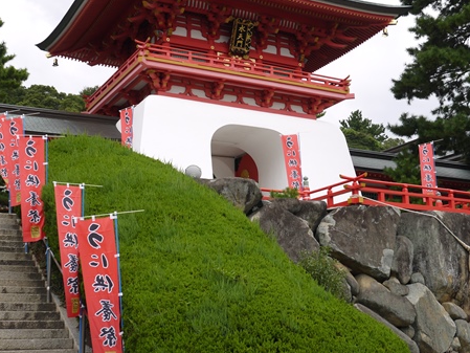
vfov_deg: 25.7
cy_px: 183
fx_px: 774
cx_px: 237
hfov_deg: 33.8
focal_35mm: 57
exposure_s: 1/250
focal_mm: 20
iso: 160
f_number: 7.1
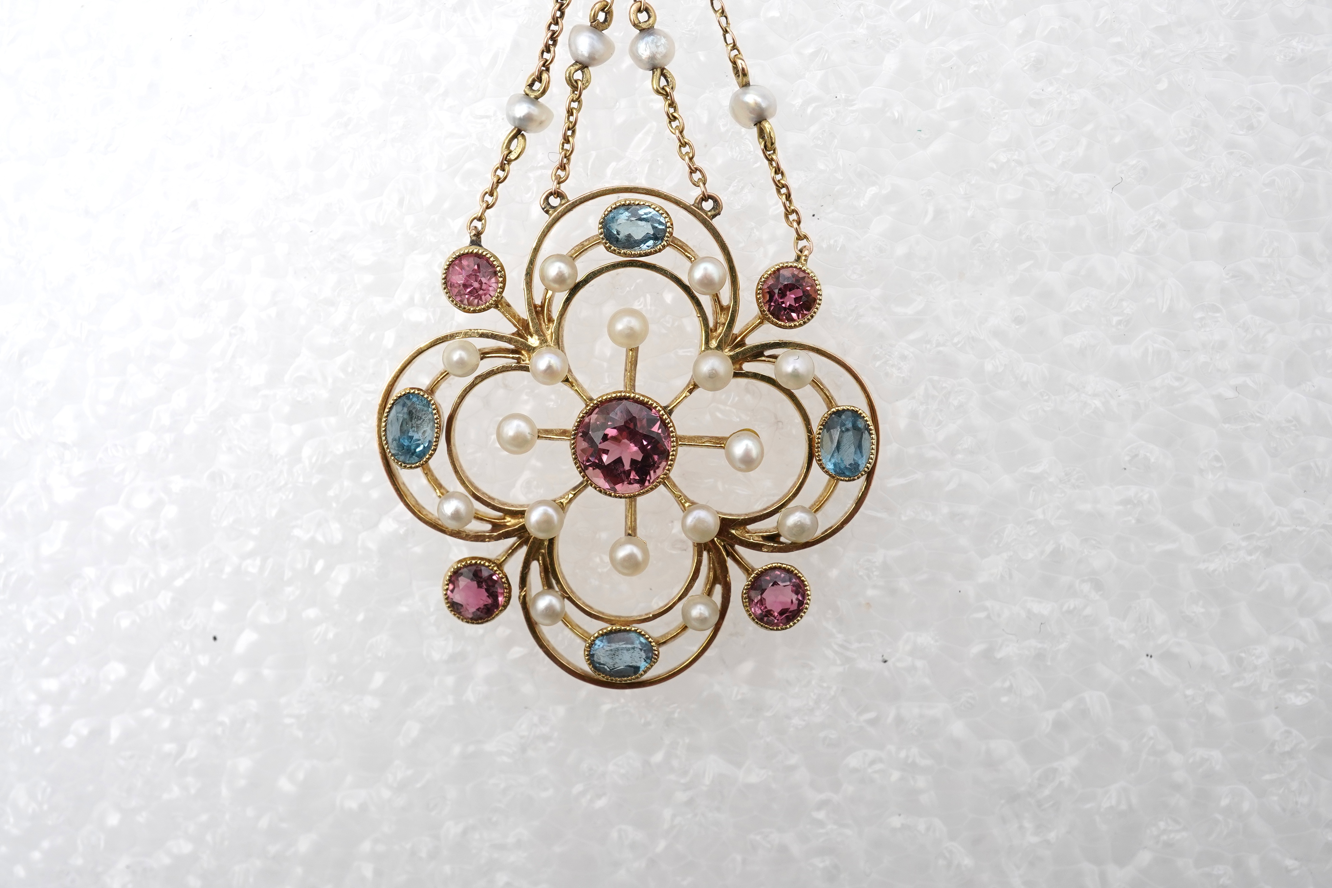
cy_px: 444
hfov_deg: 43.6
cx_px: 666
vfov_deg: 29.9
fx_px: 1665
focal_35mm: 45
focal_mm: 30
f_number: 16
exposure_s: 1/125
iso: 500
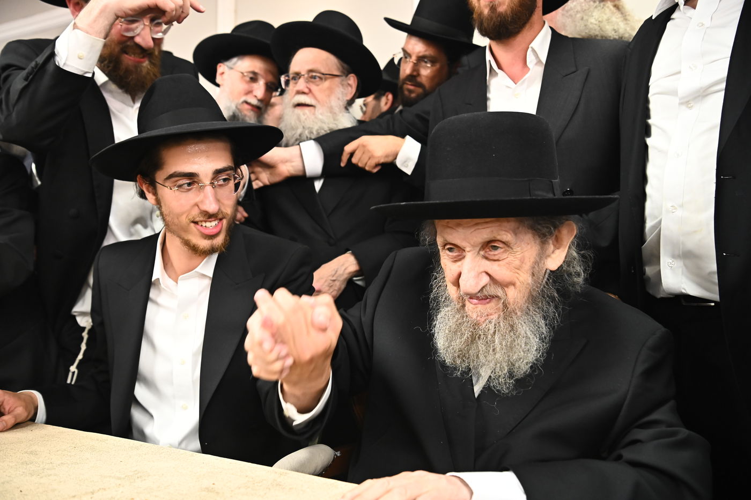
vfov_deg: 38.8
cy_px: 250
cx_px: 376
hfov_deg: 55.8
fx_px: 709
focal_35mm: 34
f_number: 4.5
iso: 3200
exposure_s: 1/200
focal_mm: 34
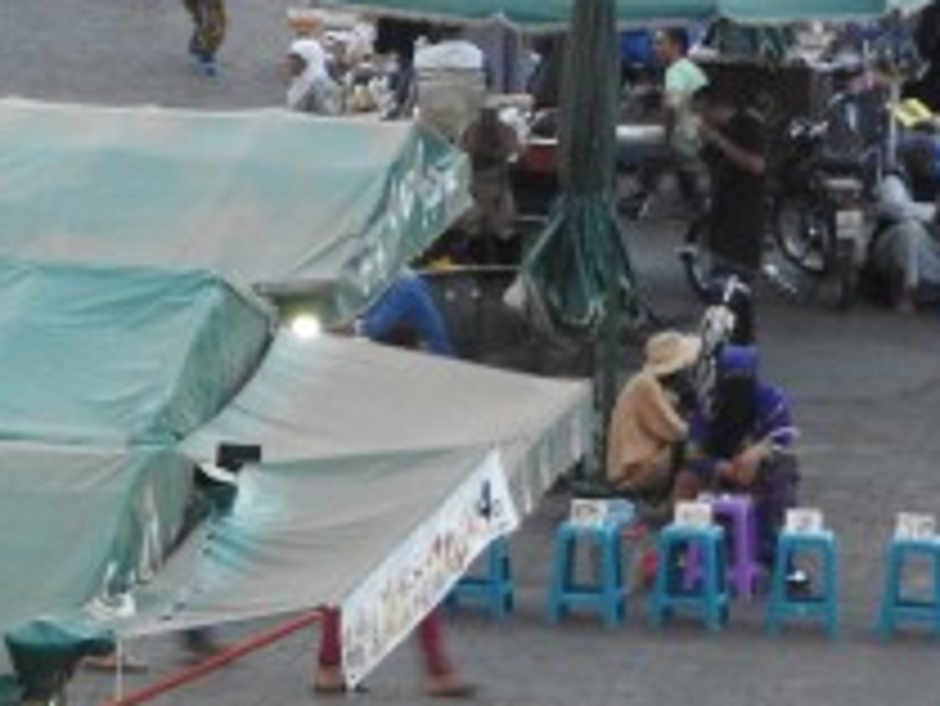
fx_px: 13015
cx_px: -603
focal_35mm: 479
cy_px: -216
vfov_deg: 3.1
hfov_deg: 4.1
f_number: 5
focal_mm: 22.4
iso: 400
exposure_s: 1/25
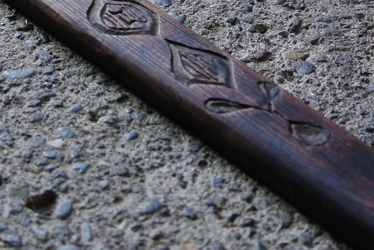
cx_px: 96
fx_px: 1248
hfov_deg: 17.0
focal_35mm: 120
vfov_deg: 11.4
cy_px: 13
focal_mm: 15.7
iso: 400
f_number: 4.2
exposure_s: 1/60
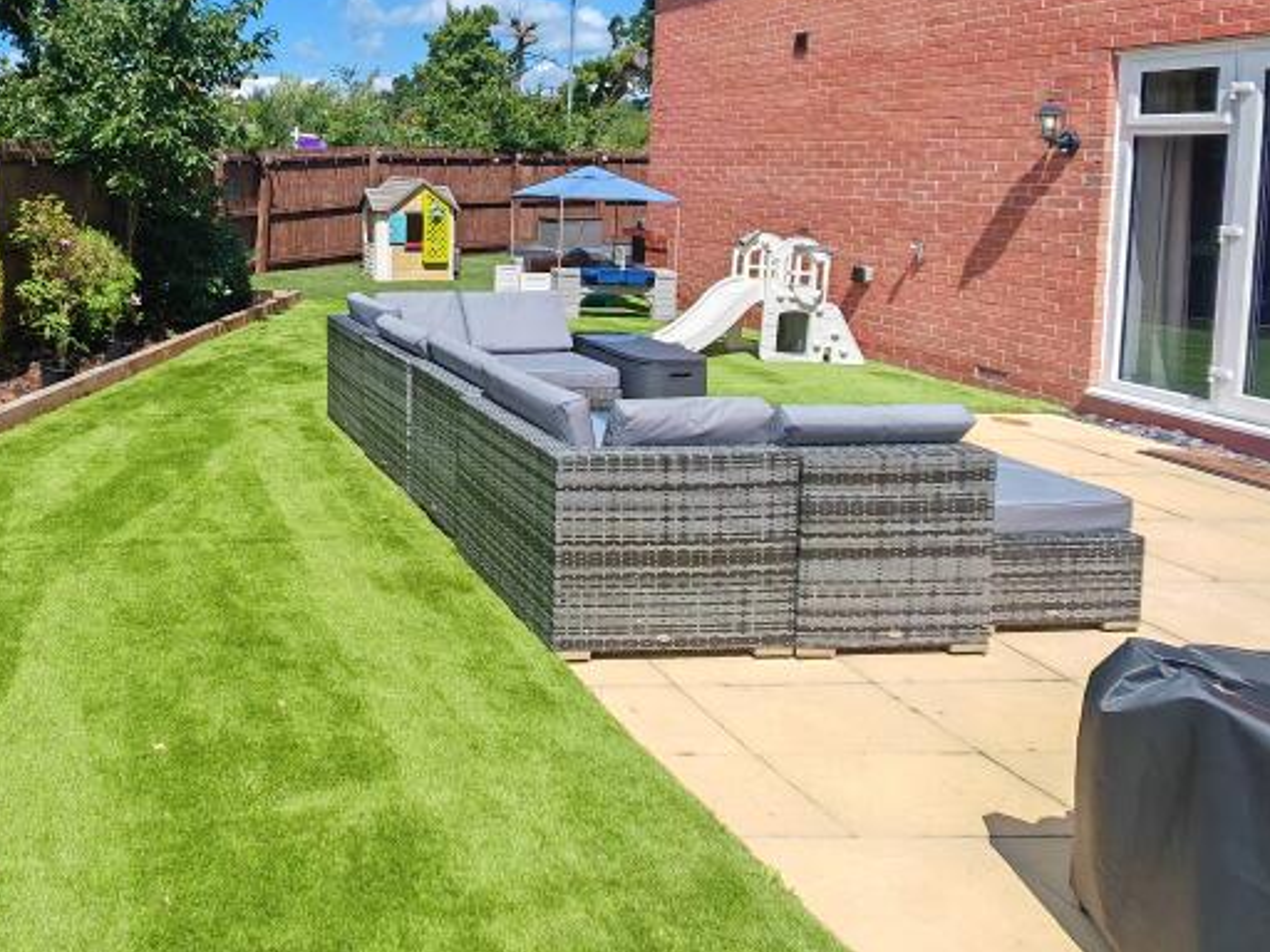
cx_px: 129
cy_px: 201
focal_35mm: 26
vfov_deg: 50.1
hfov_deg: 57.8
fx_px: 954
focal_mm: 1.82
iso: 50
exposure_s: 1/750
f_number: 2
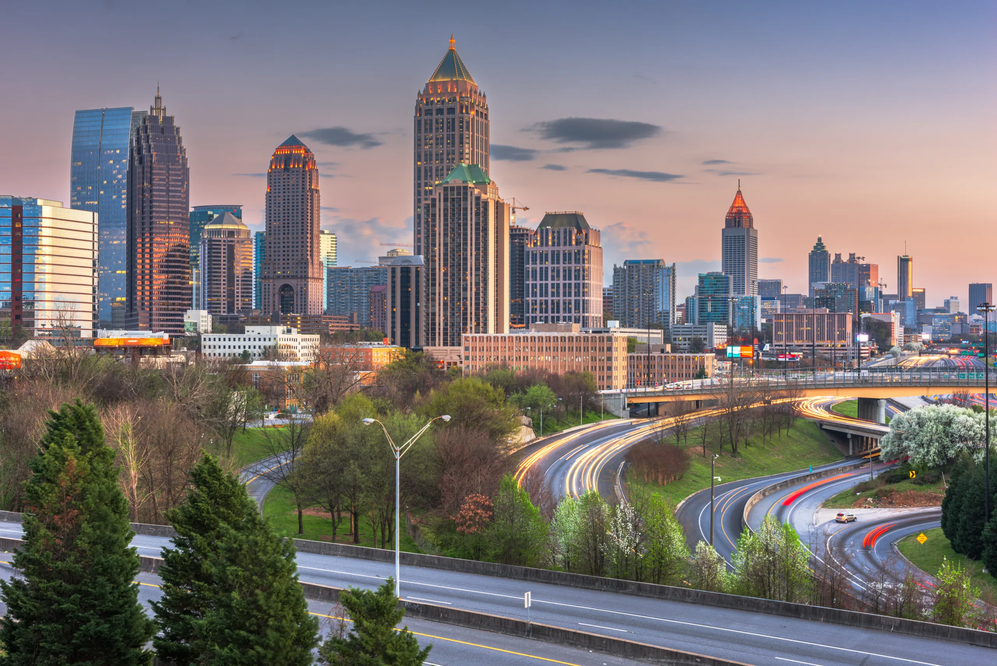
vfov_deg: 27.0
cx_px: 498
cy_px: 333
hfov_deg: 39.6
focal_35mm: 50
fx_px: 1385
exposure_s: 13
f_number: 16
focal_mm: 50
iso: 64
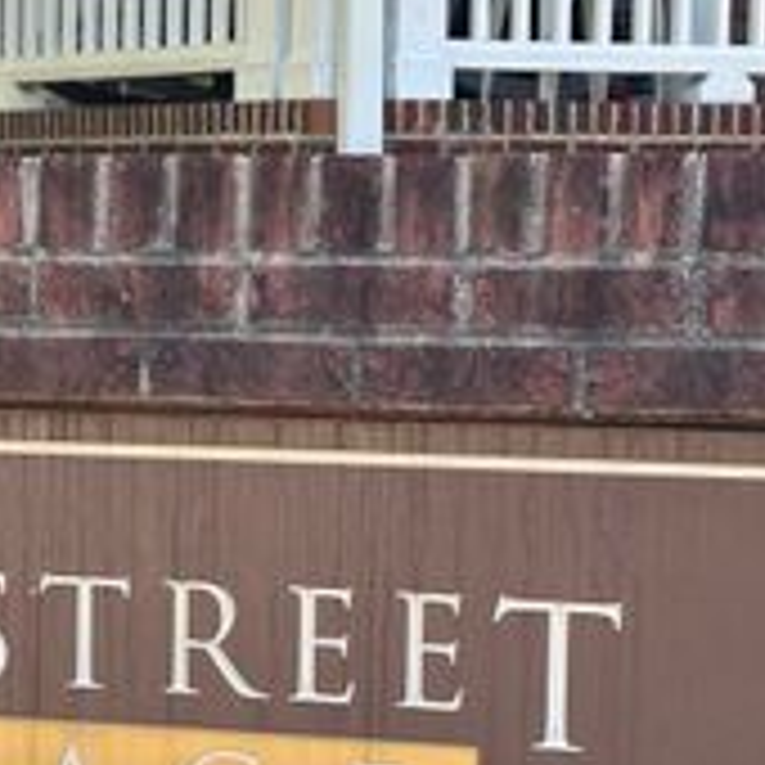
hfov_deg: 13.8
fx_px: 3125
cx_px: 32
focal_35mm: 125
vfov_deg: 13.9
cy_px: 475
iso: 64
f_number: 1.78
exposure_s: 1/358
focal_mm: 6.86
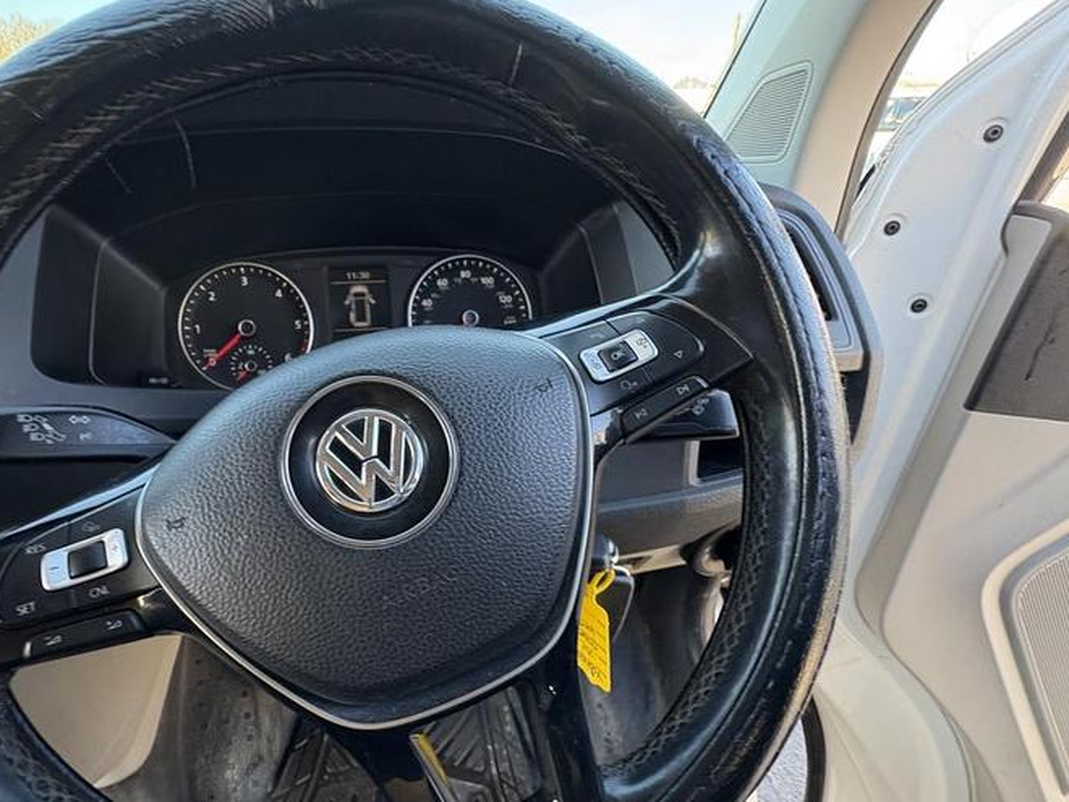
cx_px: 447
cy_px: 465
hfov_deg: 84.0
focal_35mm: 19
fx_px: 587
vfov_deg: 68.3
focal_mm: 2.22
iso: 200
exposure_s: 1/72
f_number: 2.2
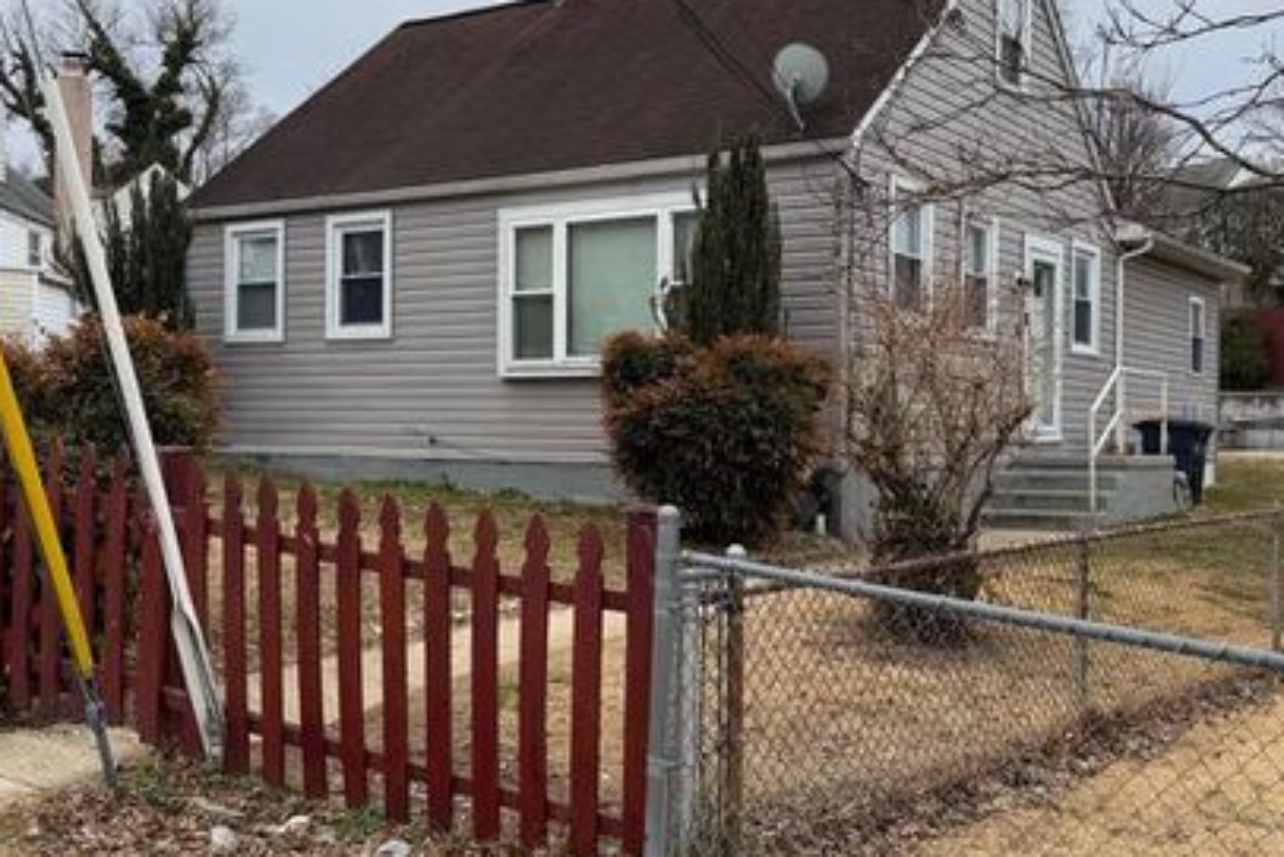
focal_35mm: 41
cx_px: 674
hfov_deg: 47.4
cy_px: 428
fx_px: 1463
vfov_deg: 32.7
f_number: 1.78
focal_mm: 6.76
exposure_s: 1/1855
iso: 80
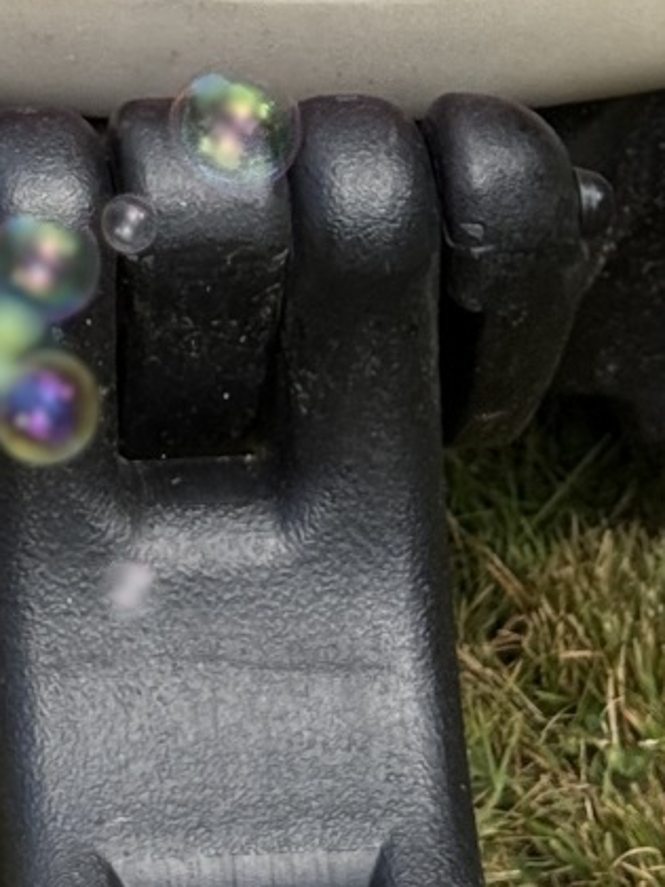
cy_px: -800
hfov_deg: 8.0
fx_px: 4687
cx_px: -171
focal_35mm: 183
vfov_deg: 10.1
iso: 80
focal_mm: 6.76
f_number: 1.78
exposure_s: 1/1429
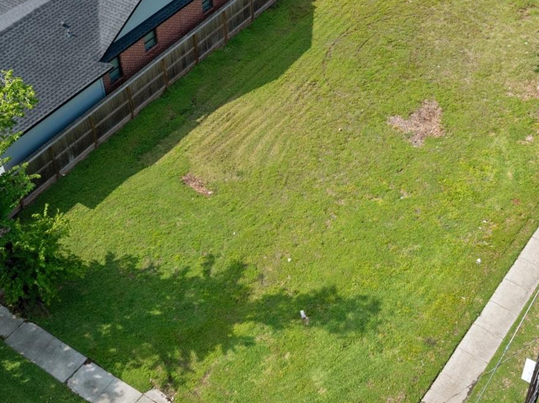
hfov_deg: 34.3
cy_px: 152
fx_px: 871
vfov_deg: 26.0
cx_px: 309
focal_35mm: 56
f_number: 2.8
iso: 100
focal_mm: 12.29
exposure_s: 1/800
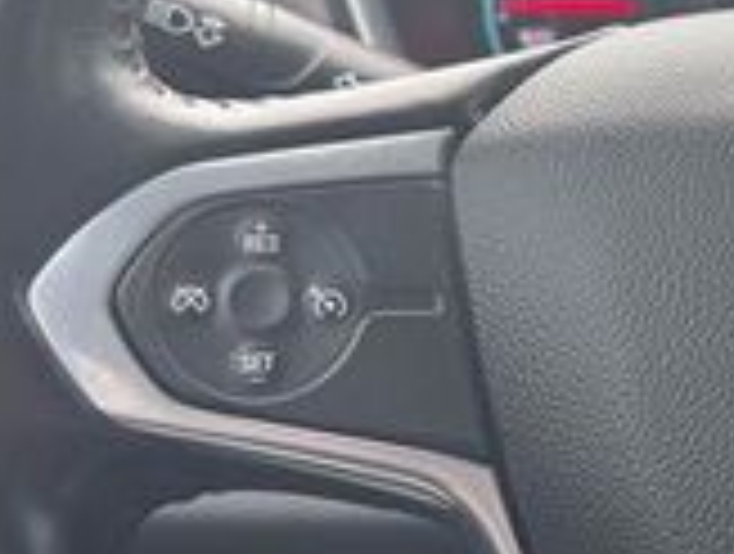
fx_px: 1998
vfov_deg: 15.8
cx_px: 973
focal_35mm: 94
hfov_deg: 19.1
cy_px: 342
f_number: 1.78
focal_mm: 6.76
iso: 200
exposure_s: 1/60
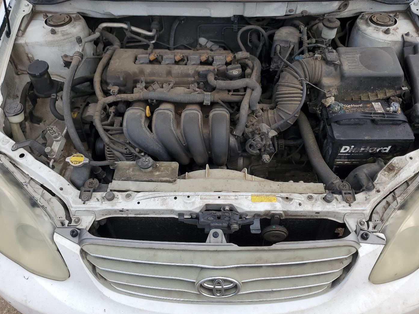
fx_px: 363
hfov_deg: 60.0
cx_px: 217
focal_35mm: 30
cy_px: 146
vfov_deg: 46.8
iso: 50
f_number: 1.5
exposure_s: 1/1111
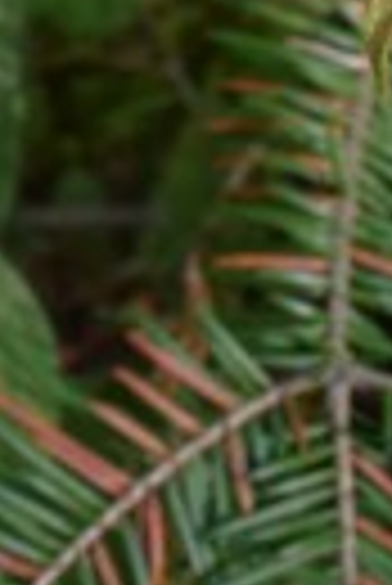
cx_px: -239
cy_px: -387
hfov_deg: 7.2
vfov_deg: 10.5
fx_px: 3046
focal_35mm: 187
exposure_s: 1/200
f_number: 7.1
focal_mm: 18
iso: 400
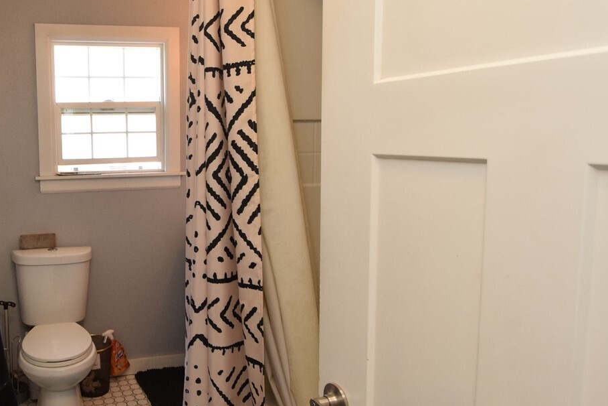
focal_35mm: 28
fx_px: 473
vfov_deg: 46.4
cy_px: 186
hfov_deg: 59.8
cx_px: 113
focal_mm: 10
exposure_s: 1/80
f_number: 4.5
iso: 800
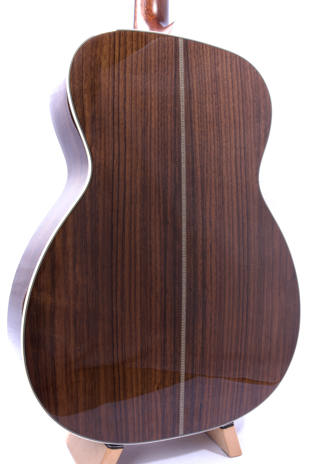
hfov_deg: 40.0
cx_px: 154
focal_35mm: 33
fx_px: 425
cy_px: 232
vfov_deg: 57.2
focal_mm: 33
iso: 100
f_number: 20
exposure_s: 1/50
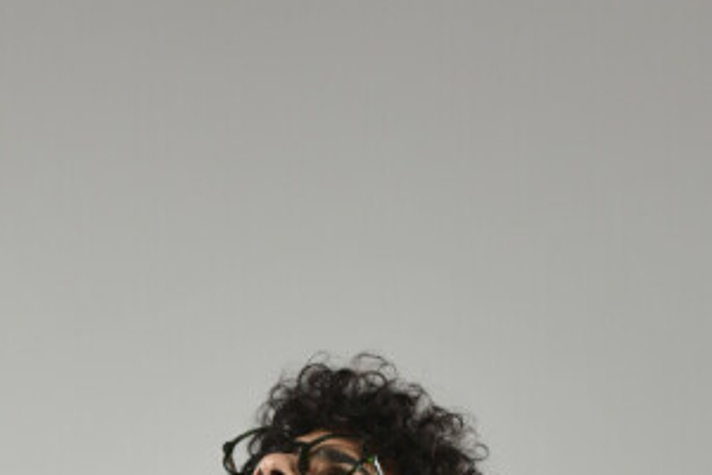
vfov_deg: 6.9
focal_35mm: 192
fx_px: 3797
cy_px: 976
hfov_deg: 10.6
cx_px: -116
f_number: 5.6
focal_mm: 48
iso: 400
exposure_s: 1/125
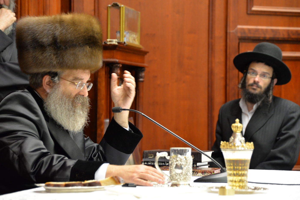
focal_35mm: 135
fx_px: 1125
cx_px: 150
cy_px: 100
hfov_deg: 15.2
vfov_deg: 10.2
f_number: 5.6
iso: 1600
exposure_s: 1/30
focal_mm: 135
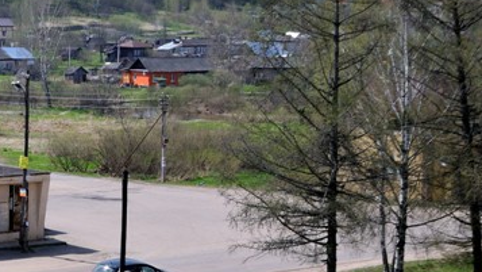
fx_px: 1214
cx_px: -34
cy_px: 105
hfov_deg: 21.4
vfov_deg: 12.7
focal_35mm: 95
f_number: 6.3
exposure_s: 1/500
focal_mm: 24
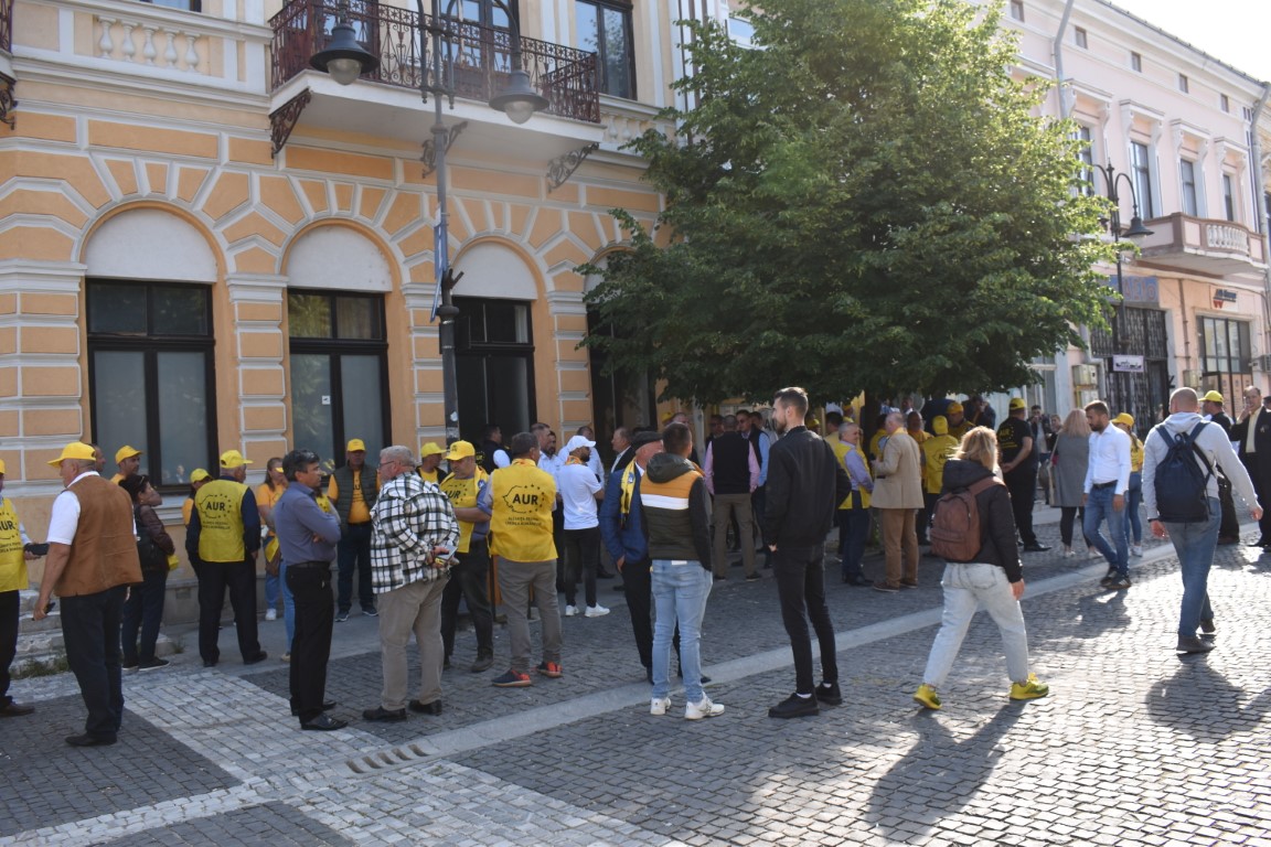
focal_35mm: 30
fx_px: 1059
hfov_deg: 61.9
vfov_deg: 43.6
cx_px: 636
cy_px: 424
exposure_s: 1/125
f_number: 5.6
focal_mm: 20
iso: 100
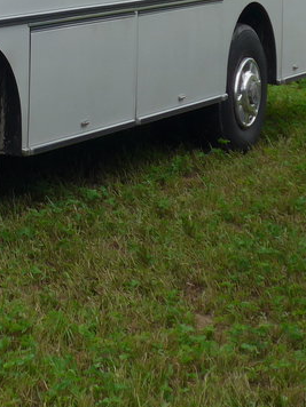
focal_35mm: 165
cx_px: -171
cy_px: -104
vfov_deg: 11.7
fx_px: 1945
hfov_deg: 8.8
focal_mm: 10.1
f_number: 3.2
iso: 80
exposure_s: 1/400
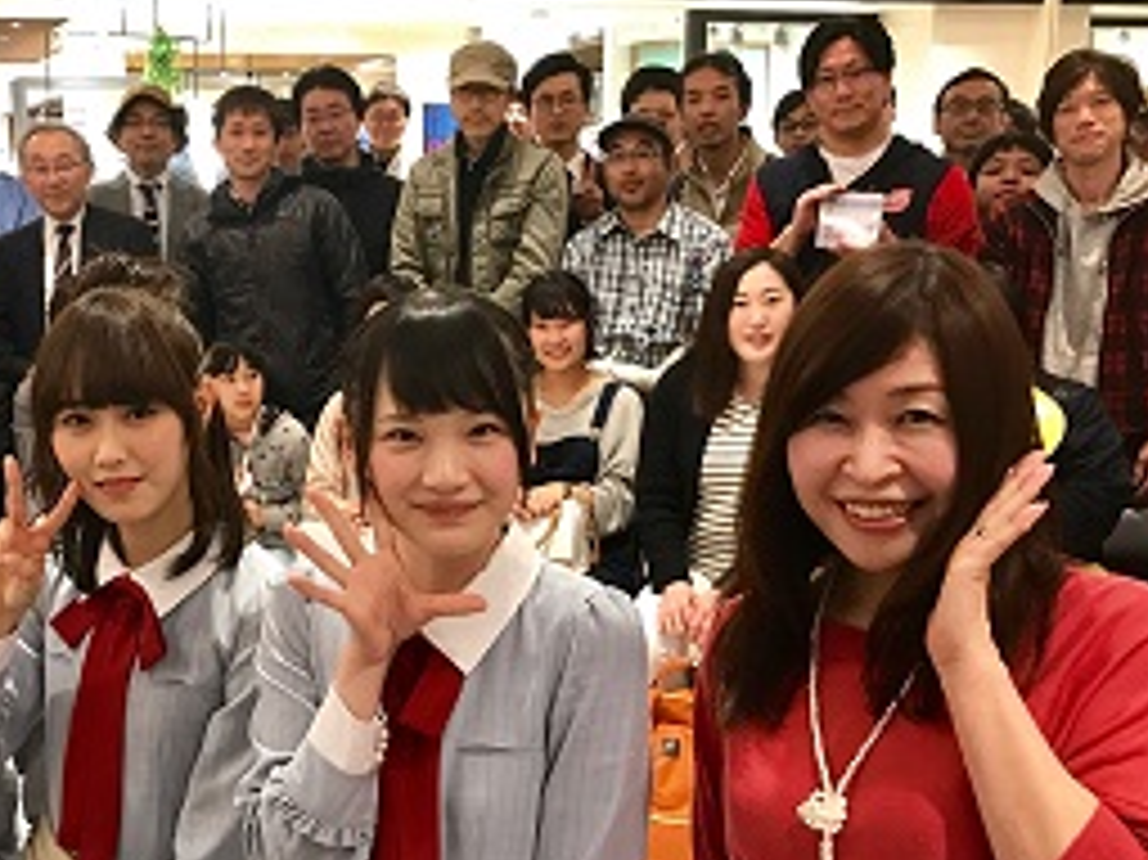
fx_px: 1492
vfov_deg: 31.9
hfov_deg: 41.4
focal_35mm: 45
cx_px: 365
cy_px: 570
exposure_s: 1/17
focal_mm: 3.99
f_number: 1.8
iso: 40
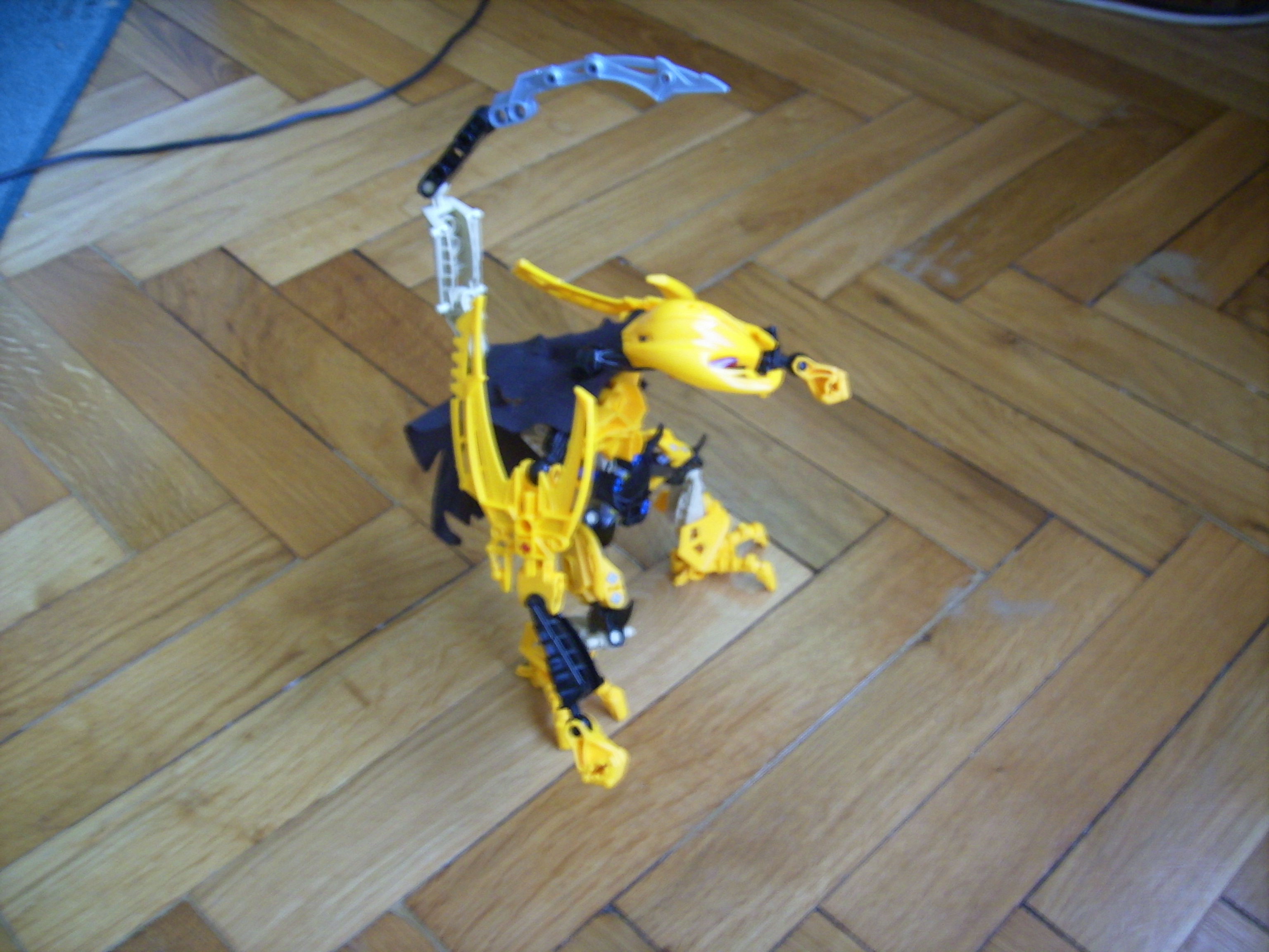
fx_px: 1173
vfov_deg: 44.2
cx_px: 634
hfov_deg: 56.8
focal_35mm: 32
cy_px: 476
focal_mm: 5.99
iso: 50
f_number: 2.8
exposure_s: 1
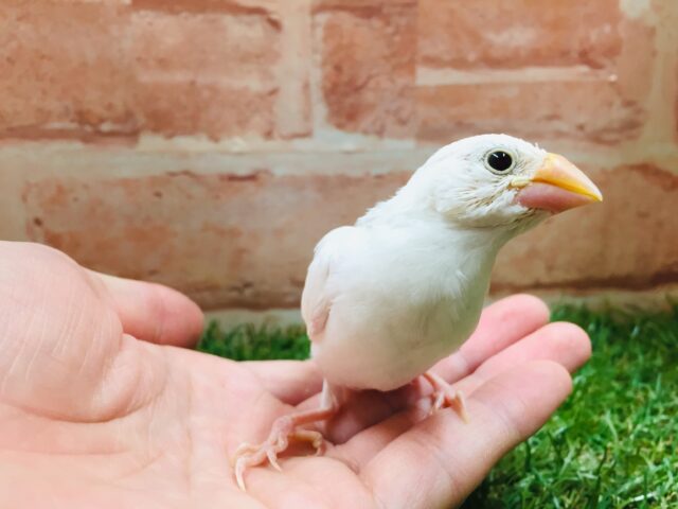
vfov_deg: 48.2
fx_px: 568
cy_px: 254
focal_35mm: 29
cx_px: 339
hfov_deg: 61.7
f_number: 2.2
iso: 64
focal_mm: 4.15
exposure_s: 1/30
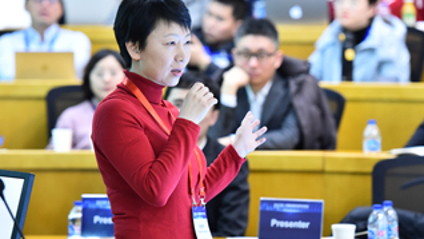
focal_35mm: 217
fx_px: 2440
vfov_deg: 5.6
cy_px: 73
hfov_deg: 9.9
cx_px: 206
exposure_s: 1/125
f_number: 3.2
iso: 3200
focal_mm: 155
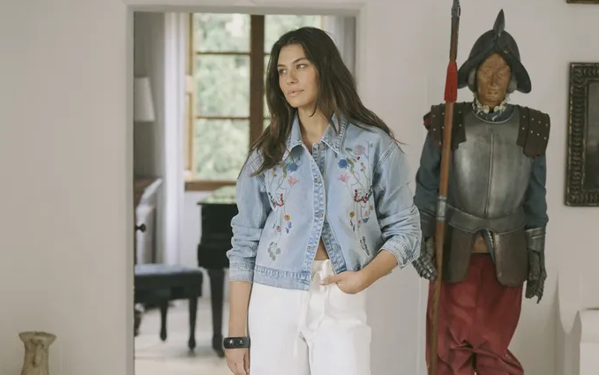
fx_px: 1323
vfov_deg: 16.0
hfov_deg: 25.5
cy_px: 298
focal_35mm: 81
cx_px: 316
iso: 640
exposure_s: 1/125
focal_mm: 50
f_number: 2.2
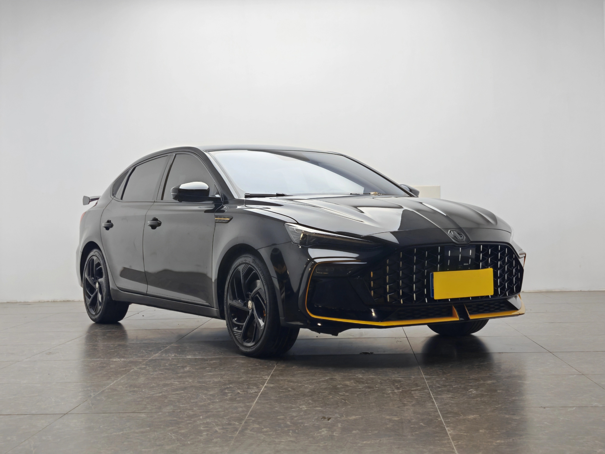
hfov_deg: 34.9
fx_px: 961
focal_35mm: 55
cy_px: 227
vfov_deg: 26.6
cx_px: 302
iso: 50
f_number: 1.6
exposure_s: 1/100
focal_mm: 7.62
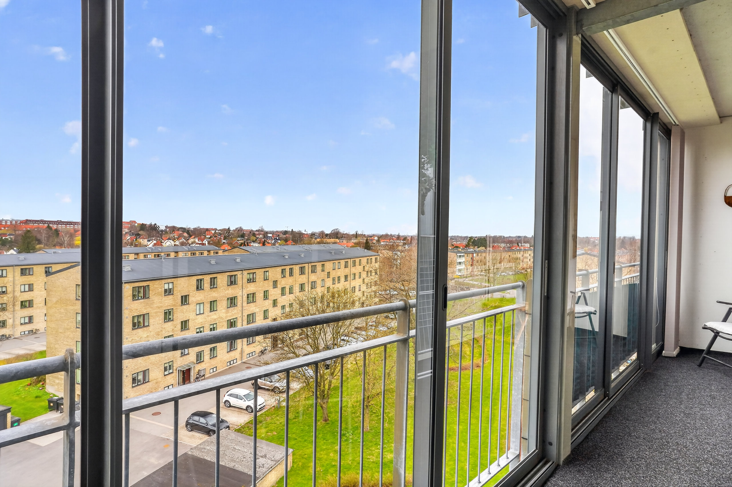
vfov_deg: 61.9
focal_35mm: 20
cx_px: 366
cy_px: 244
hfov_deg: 84.0
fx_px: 407
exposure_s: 1/60
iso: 400
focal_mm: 20
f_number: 8
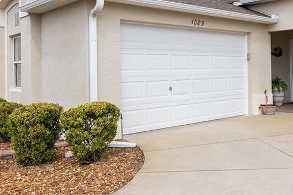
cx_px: 239
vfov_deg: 31.7
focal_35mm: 42
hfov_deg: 44.0
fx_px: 342
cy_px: 67
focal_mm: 14
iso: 250
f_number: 8
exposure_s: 1/125
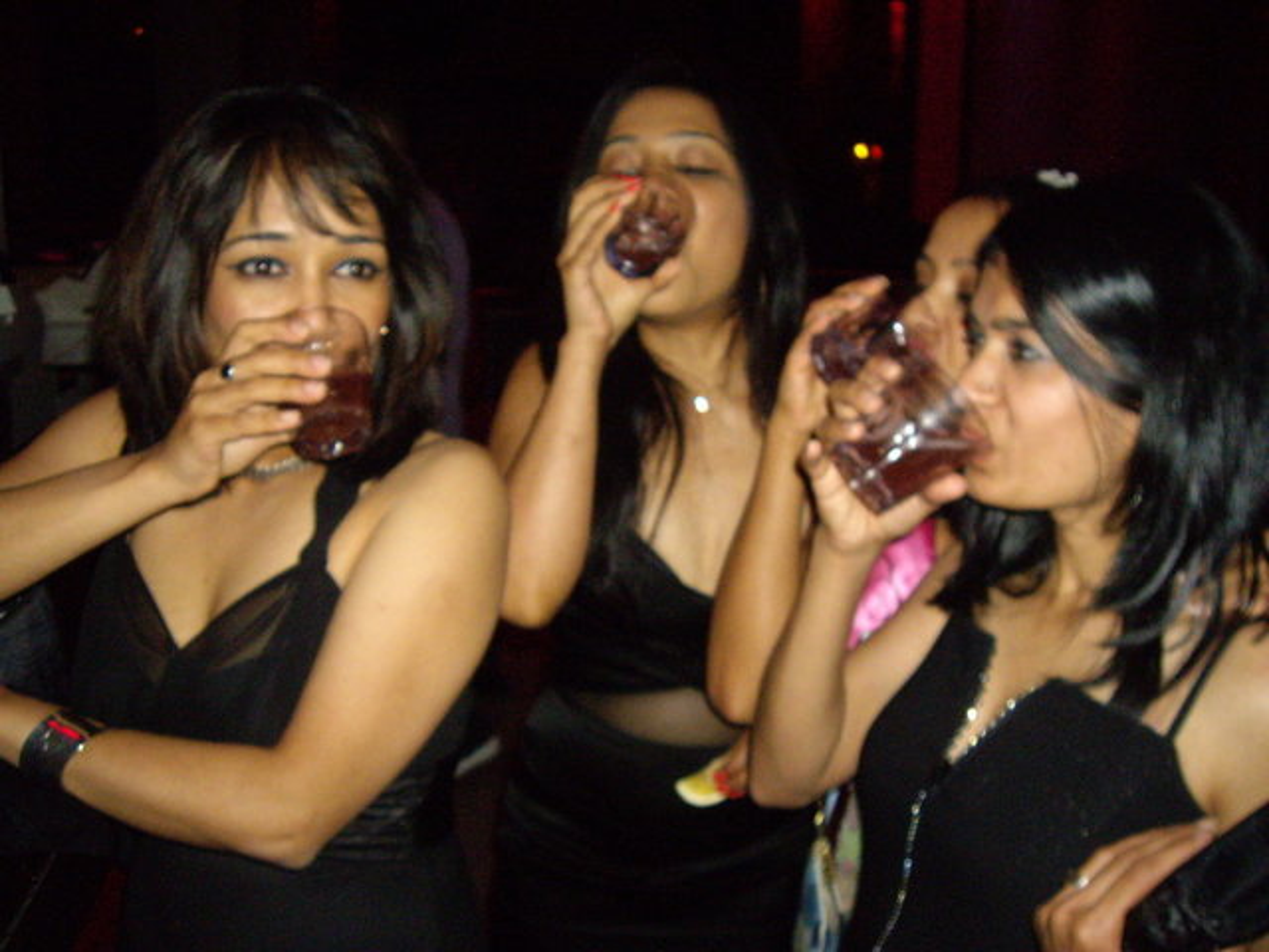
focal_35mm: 38
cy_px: 476
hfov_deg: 49.0
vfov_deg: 37.7
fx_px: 1393
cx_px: 634
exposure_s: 1/40
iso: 400
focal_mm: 6.2
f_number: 2.7
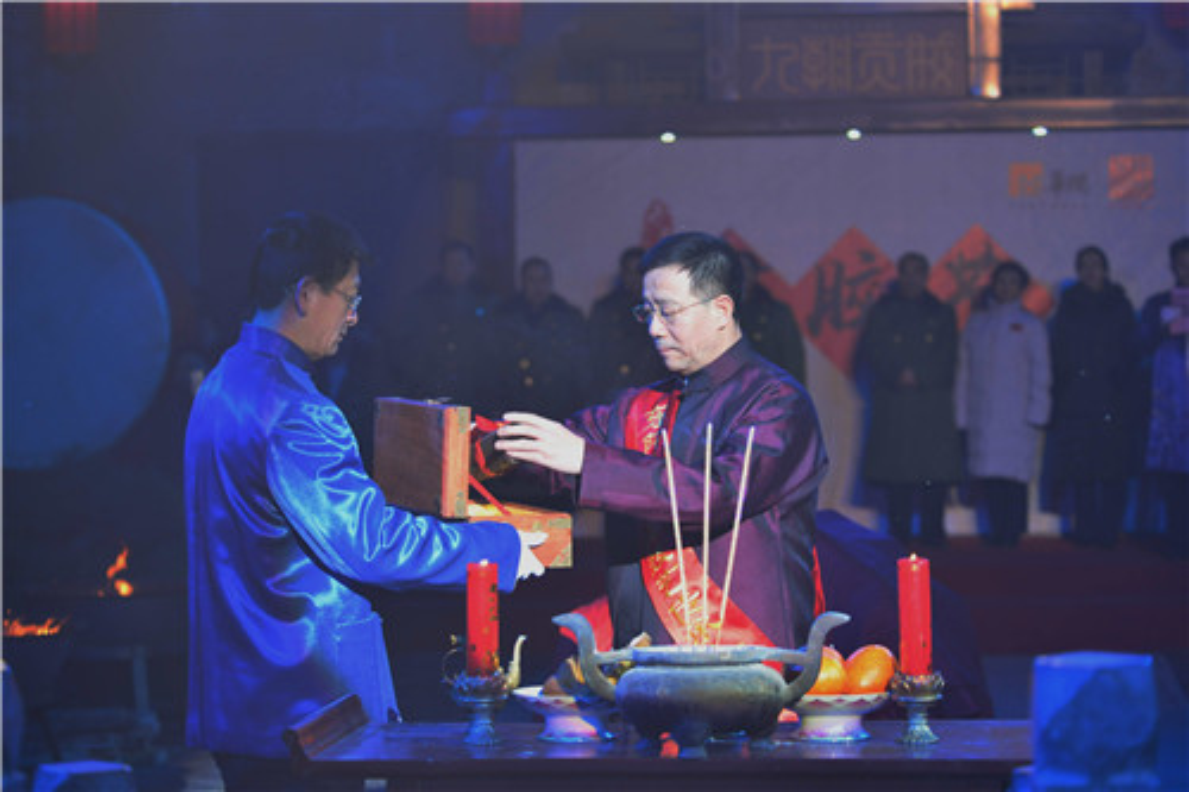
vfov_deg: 14.4
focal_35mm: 95
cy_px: 396
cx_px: 594
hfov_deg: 21.5
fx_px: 3136
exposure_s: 1/100
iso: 640
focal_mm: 95
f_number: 4.8
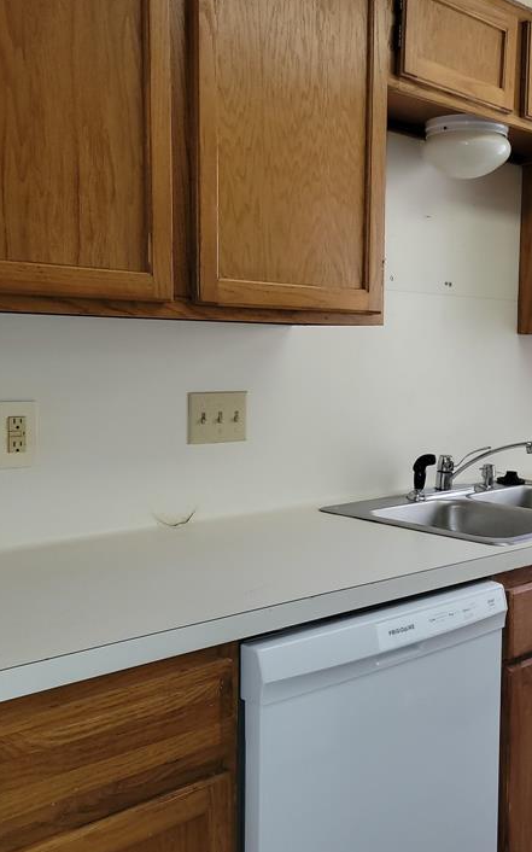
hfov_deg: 31.7
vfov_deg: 49.3
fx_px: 928
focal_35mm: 40
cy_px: 416
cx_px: 359
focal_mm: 5.4
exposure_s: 1/30
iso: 100
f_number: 1.8
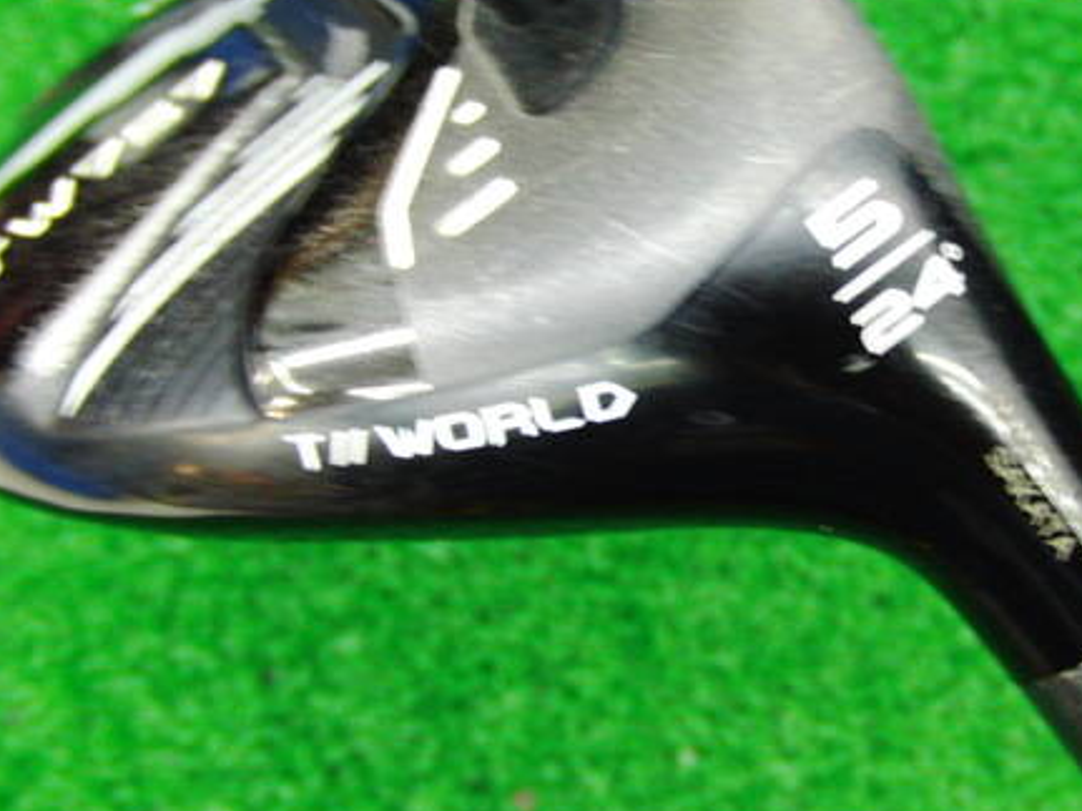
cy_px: 344
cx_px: 796
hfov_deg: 34.3
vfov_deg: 26.5
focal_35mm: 55
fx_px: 1719
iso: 400
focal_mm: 6.42
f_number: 3.6
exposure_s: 1/15
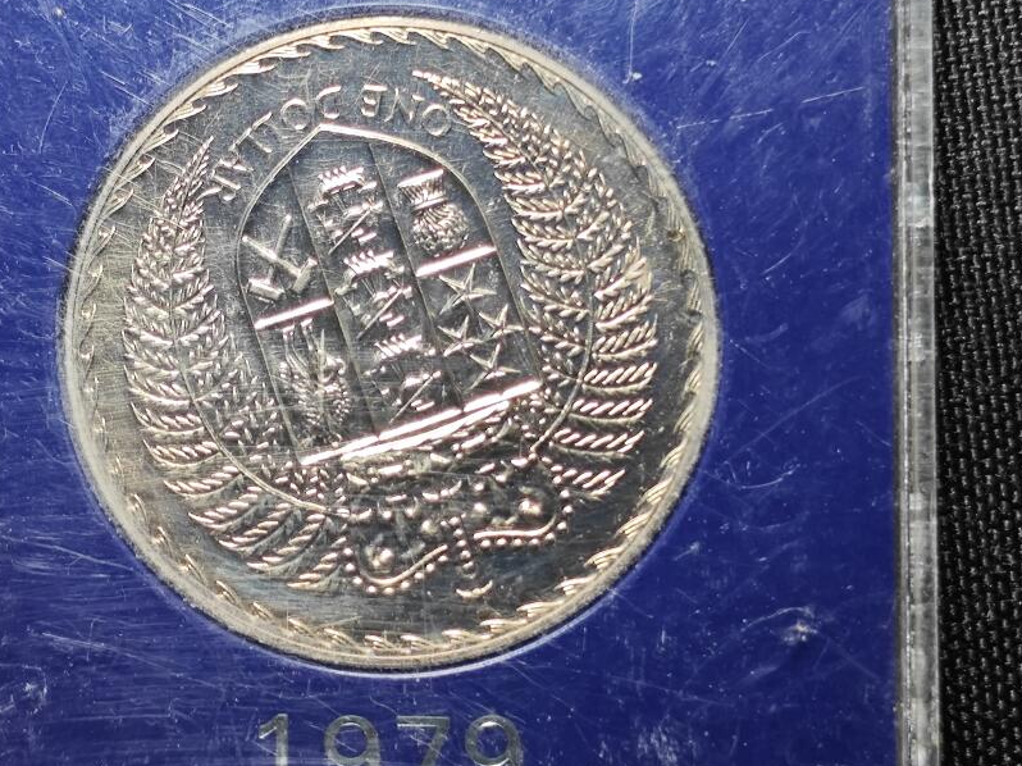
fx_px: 2538
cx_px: 375
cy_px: 325
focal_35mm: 86
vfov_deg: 17.1
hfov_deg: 22.7
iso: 125
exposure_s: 1/76.5
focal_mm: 5.84
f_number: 1.6
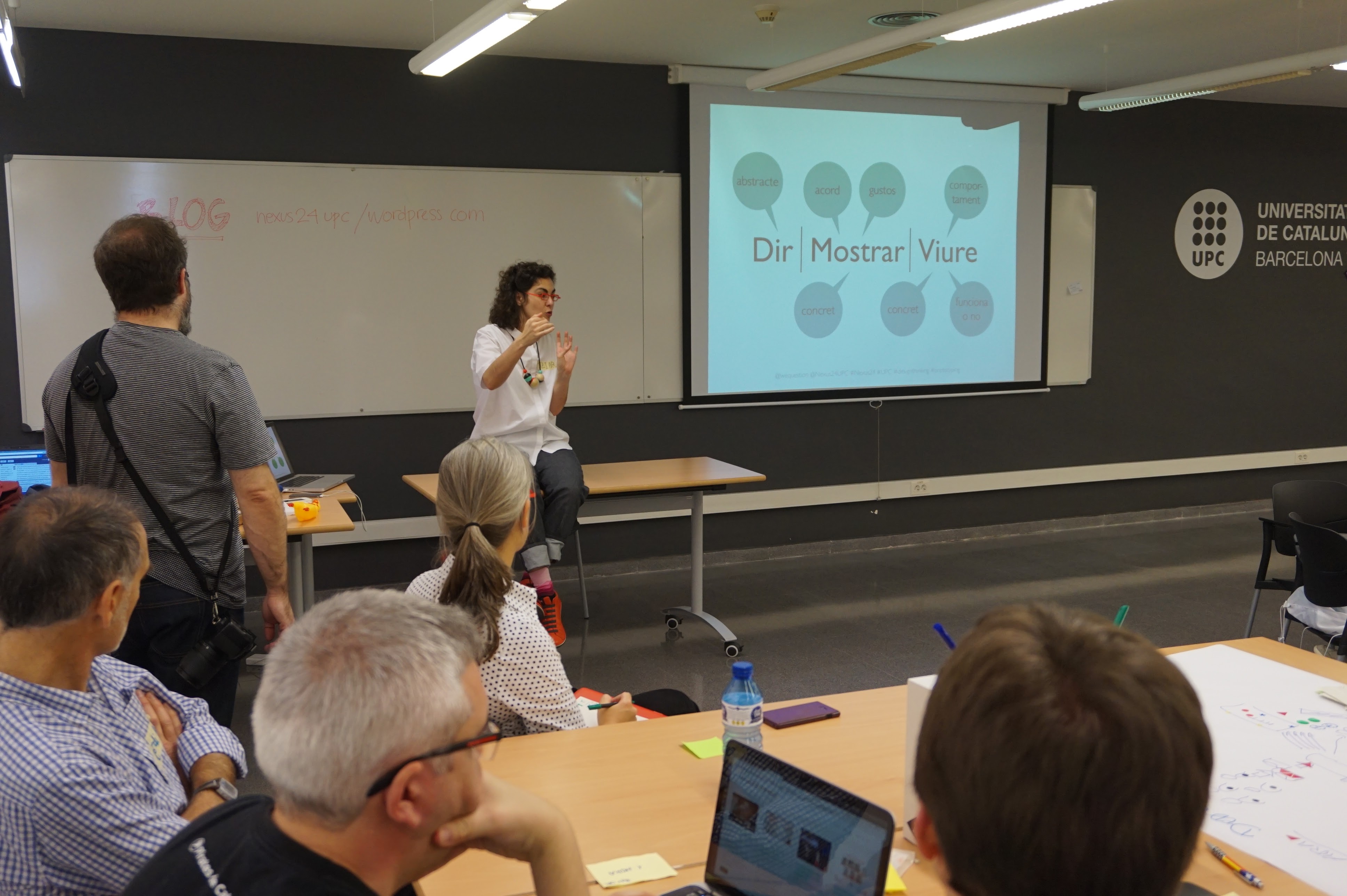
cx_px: 674
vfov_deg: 38.3
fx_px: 1290
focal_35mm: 34
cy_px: 448
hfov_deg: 55.1
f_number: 4
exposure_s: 1/160
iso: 800
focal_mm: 23
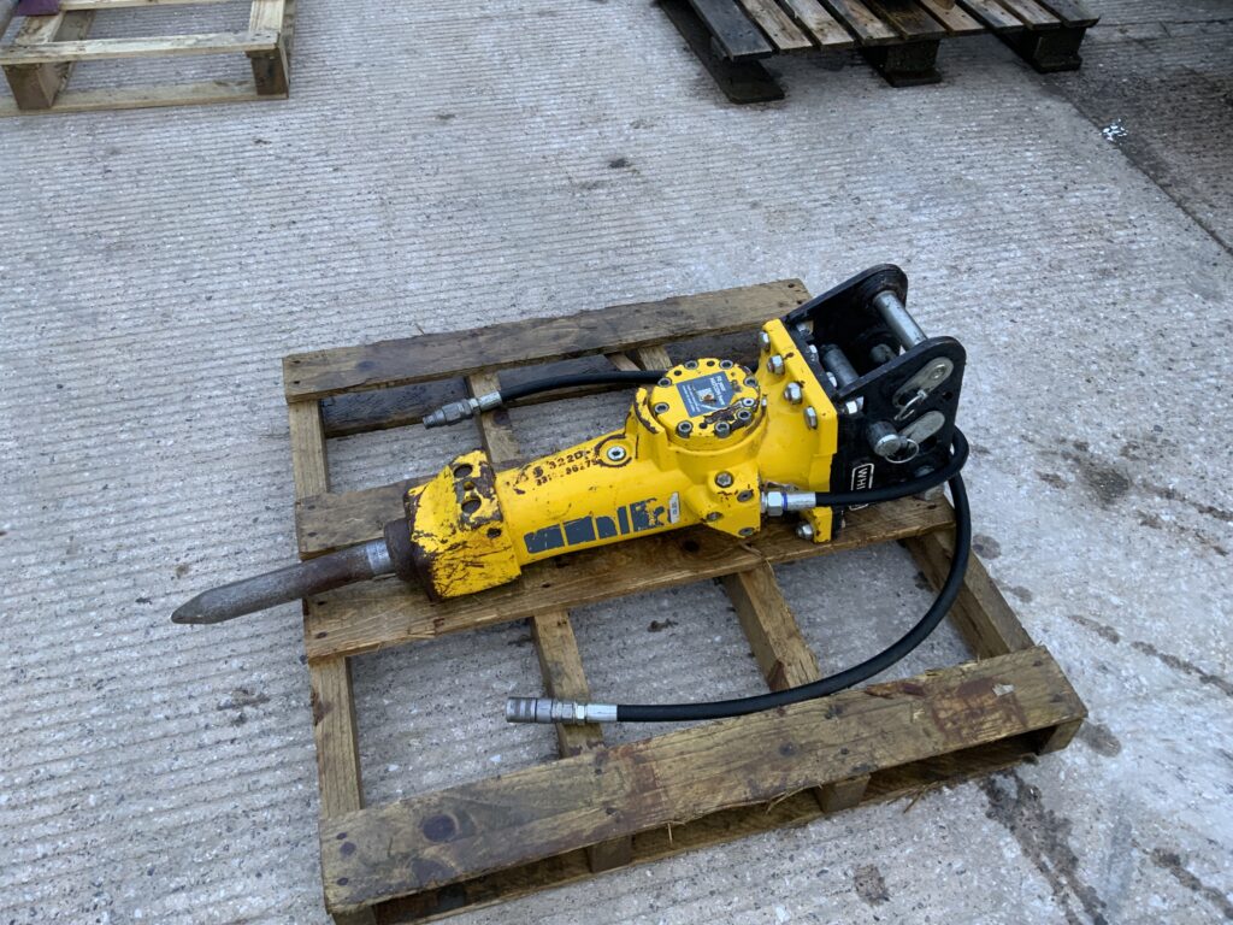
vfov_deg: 48.2
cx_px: 616
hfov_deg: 61.7
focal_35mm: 29
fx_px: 1033
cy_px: 462
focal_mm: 3
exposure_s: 1/122
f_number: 1.8
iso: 50
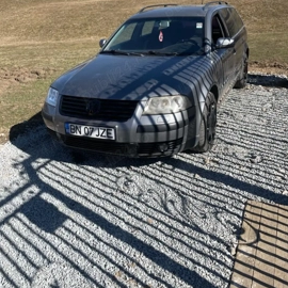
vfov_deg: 47.4
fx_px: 320
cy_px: 89
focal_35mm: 34
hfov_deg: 48.4
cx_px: 137
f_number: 1.6
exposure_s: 1/2959
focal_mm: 4.2
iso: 32
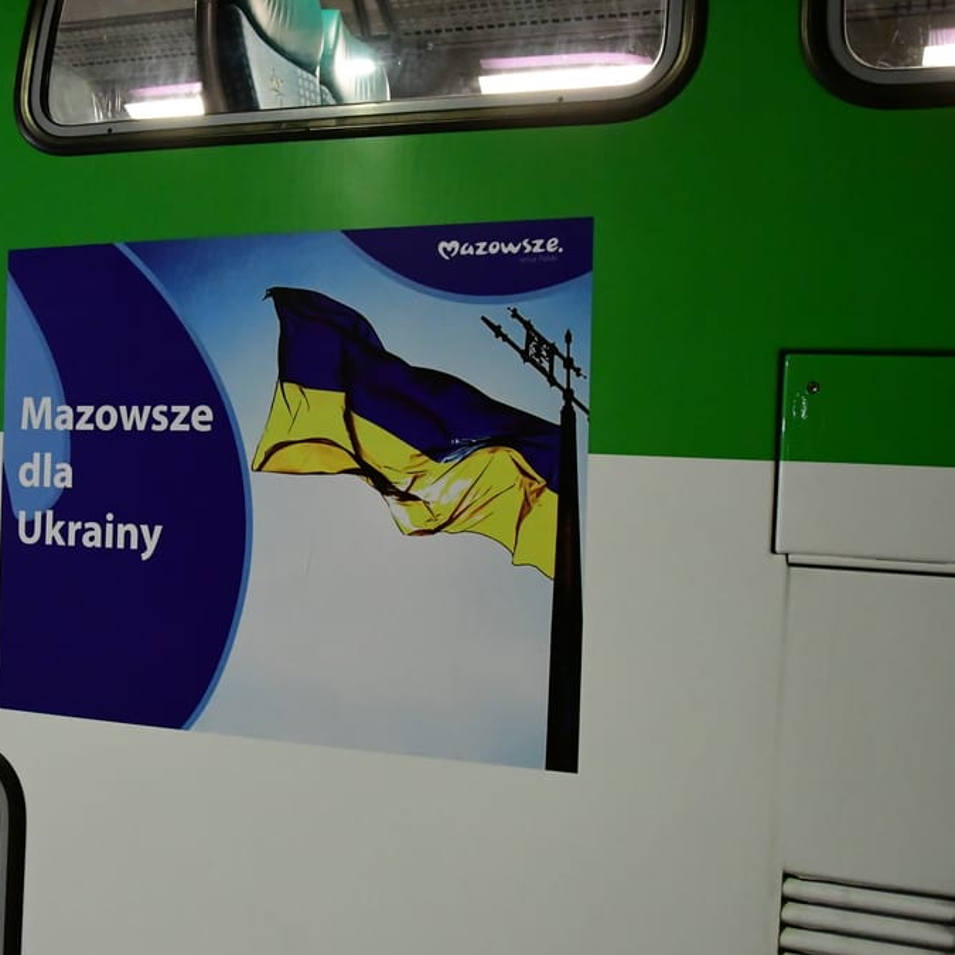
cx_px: 265
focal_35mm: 40
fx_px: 1249
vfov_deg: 41.9
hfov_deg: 40.9
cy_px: 482
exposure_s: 1/30
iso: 7200
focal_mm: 21
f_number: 5.6
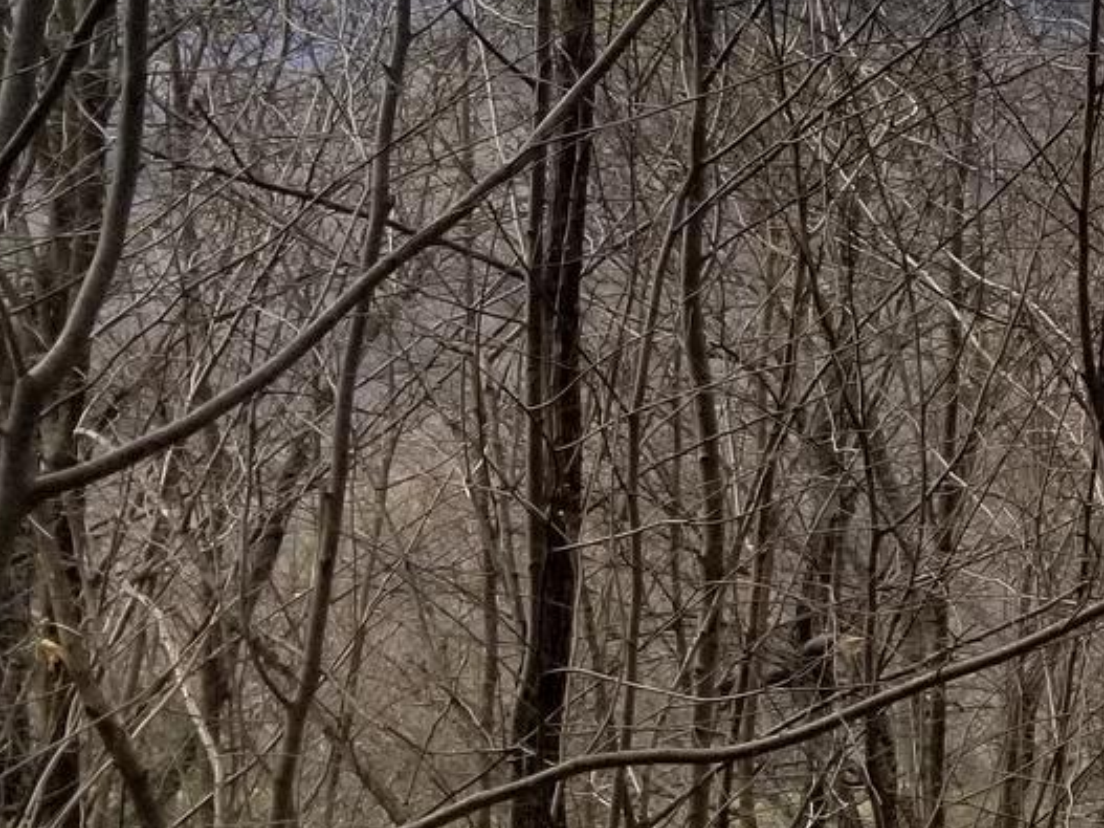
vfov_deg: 14.6
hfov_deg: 17.4
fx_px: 3220
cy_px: 436
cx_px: 1676
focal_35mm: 101
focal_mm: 4.25
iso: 50
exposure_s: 1/1745
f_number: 1.7
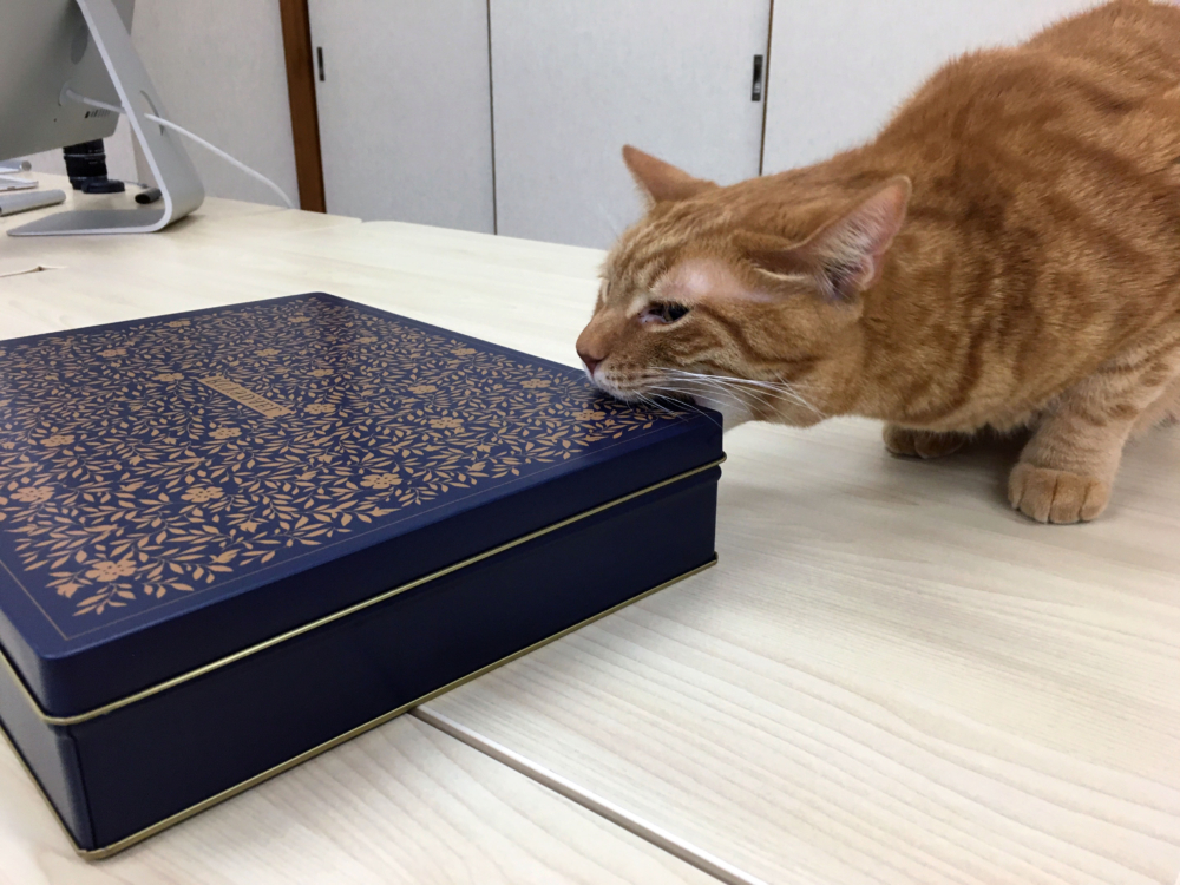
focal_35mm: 29
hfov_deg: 61.7
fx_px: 989
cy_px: 442
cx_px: 590
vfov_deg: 48.2
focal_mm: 4.15
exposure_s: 1/30
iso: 80
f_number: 2.2
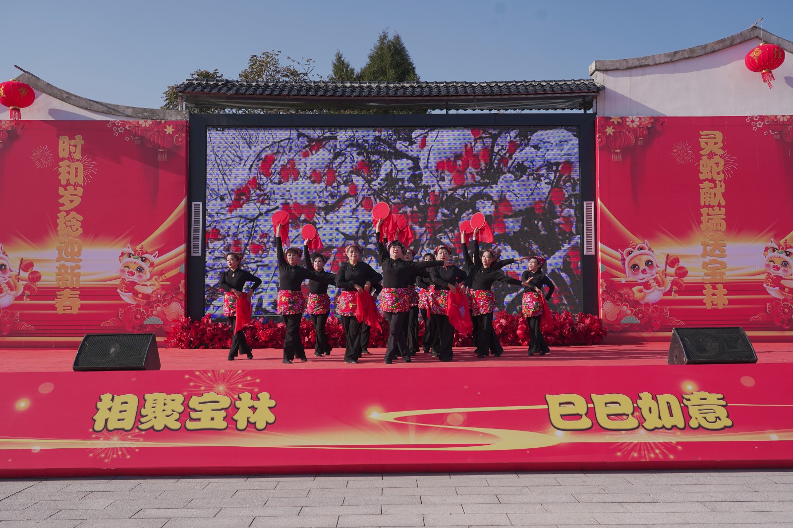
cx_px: 396
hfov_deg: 55.8
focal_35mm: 34
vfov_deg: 38.9
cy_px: 264
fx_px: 749
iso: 100
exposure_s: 1/400
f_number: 6.3
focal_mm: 34
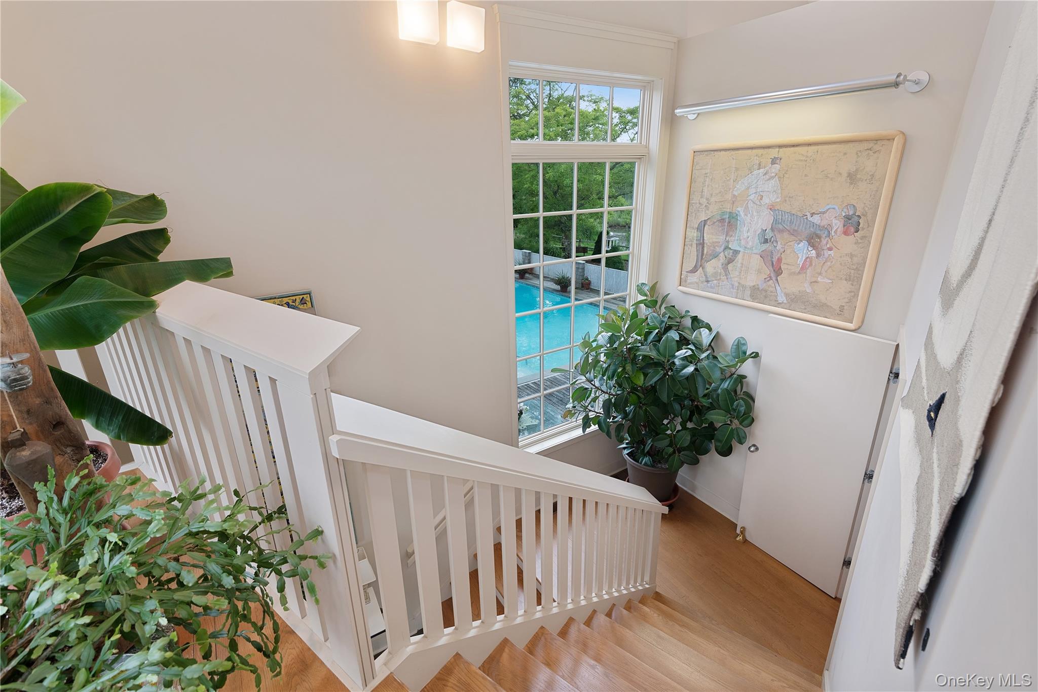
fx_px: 461
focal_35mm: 16
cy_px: 346
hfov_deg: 96.7
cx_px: 519
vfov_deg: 73.7
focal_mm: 16
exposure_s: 1/3
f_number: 8
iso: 400
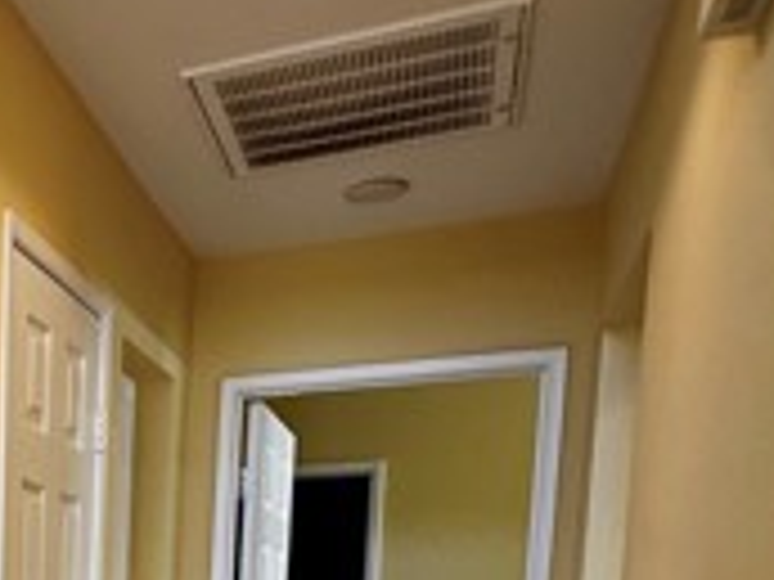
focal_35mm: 52
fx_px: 1163
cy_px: 742
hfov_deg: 29.5
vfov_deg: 24.6
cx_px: -238
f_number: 2.2
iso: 100
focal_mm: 2.22
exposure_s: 1/120
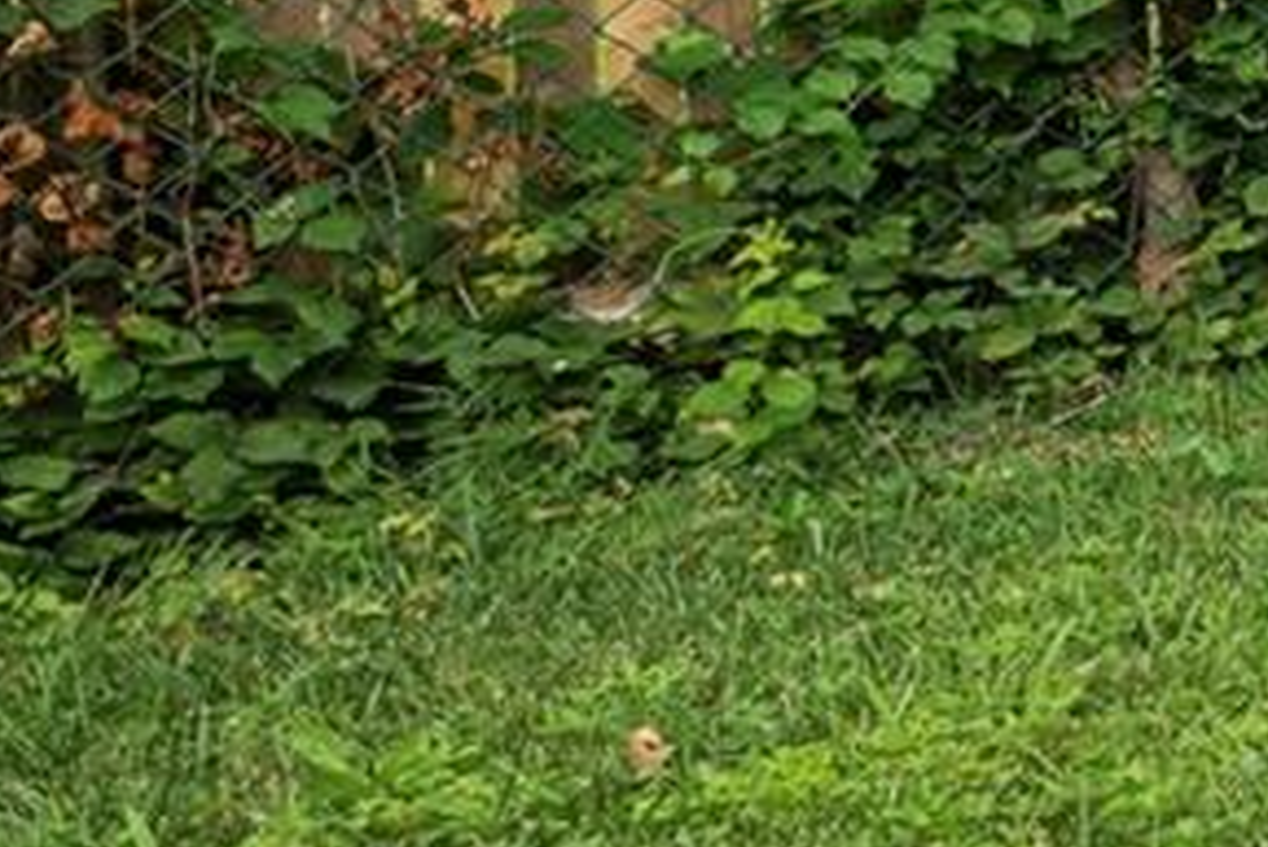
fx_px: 2995
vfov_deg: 14.9
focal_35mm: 85
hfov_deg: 10.9
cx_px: 3980
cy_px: -437
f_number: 9
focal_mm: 12
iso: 100
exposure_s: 1/15
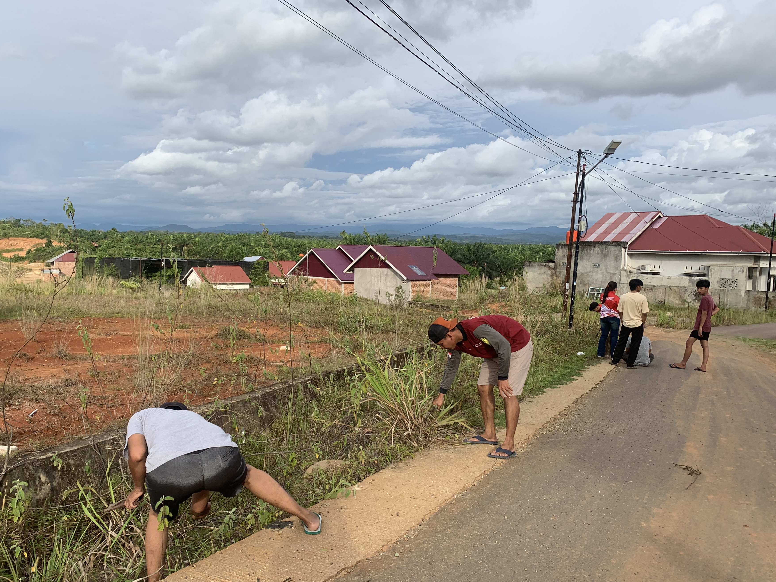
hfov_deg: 59.9
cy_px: 318
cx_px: 358
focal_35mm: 30
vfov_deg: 46.7
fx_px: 673
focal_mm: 4.25
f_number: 1.8
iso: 25
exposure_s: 1/1880
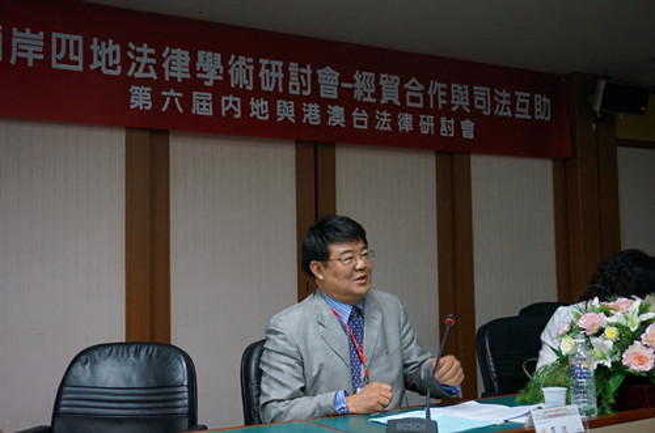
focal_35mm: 42
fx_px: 762
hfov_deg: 46.5
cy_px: 216
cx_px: 328
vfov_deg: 31.7
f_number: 4.5
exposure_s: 1/125
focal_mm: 28
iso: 3200
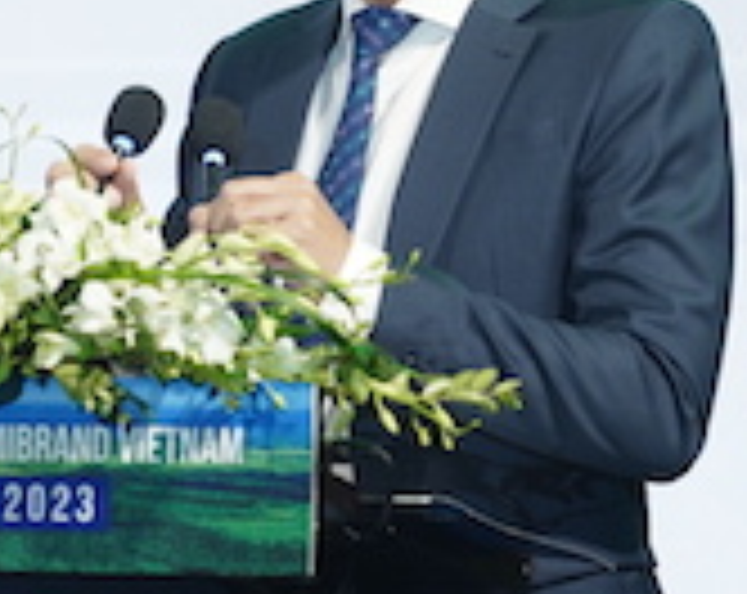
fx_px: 14998
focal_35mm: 680
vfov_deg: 2.3
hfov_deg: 2.9
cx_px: 14
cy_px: 346
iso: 800
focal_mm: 200
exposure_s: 1/100
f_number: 4
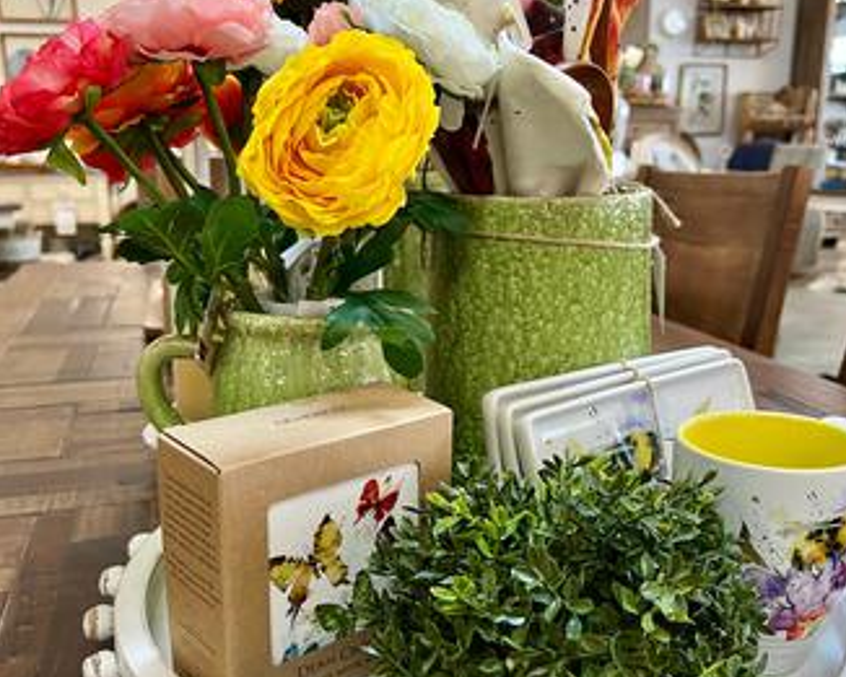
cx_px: 433
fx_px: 877
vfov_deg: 42.2
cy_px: 358
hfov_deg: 51.5
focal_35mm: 35
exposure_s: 1/60
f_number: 1.5
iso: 100
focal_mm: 5.7
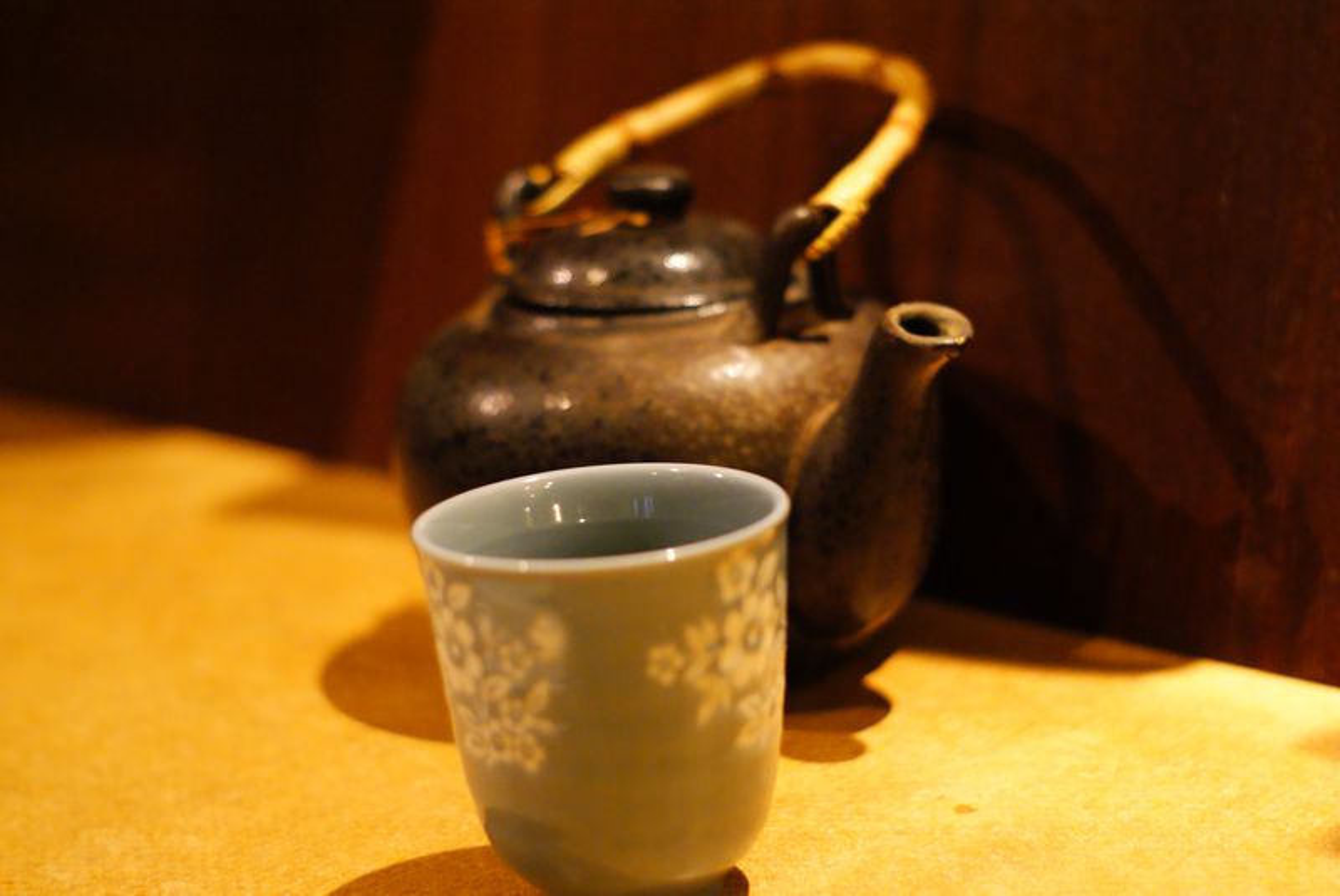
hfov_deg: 27.0
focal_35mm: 75
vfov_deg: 18.2
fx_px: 2794
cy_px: 448
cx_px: 670
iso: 1600
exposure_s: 1/20
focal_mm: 50
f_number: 2.2
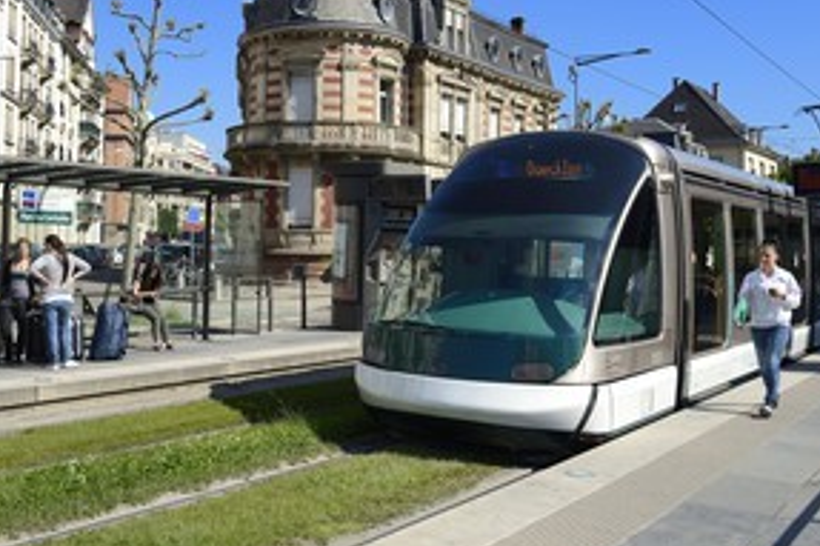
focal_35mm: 41
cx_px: 277
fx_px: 933
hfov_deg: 46.7
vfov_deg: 32.4
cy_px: 206
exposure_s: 1/400
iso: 200
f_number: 8
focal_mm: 28
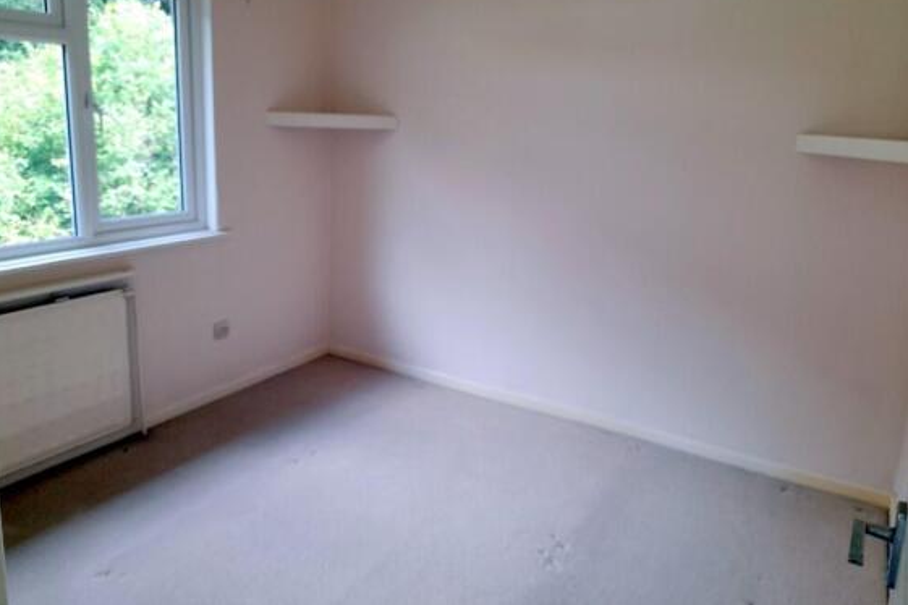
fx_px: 681
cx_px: 439
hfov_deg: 67.4
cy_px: 253
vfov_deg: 47.7
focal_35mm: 27
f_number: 2
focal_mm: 4.6
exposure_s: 1/60
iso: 40
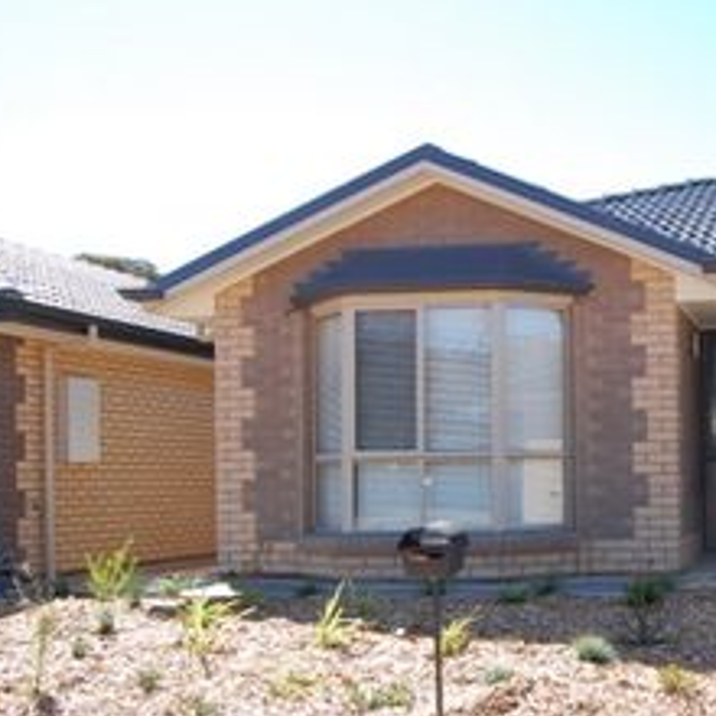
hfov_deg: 32.7
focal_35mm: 49
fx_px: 1147
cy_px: 454
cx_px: 664
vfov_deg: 34.5
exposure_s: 1/200
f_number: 7.1
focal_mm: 18
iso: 200
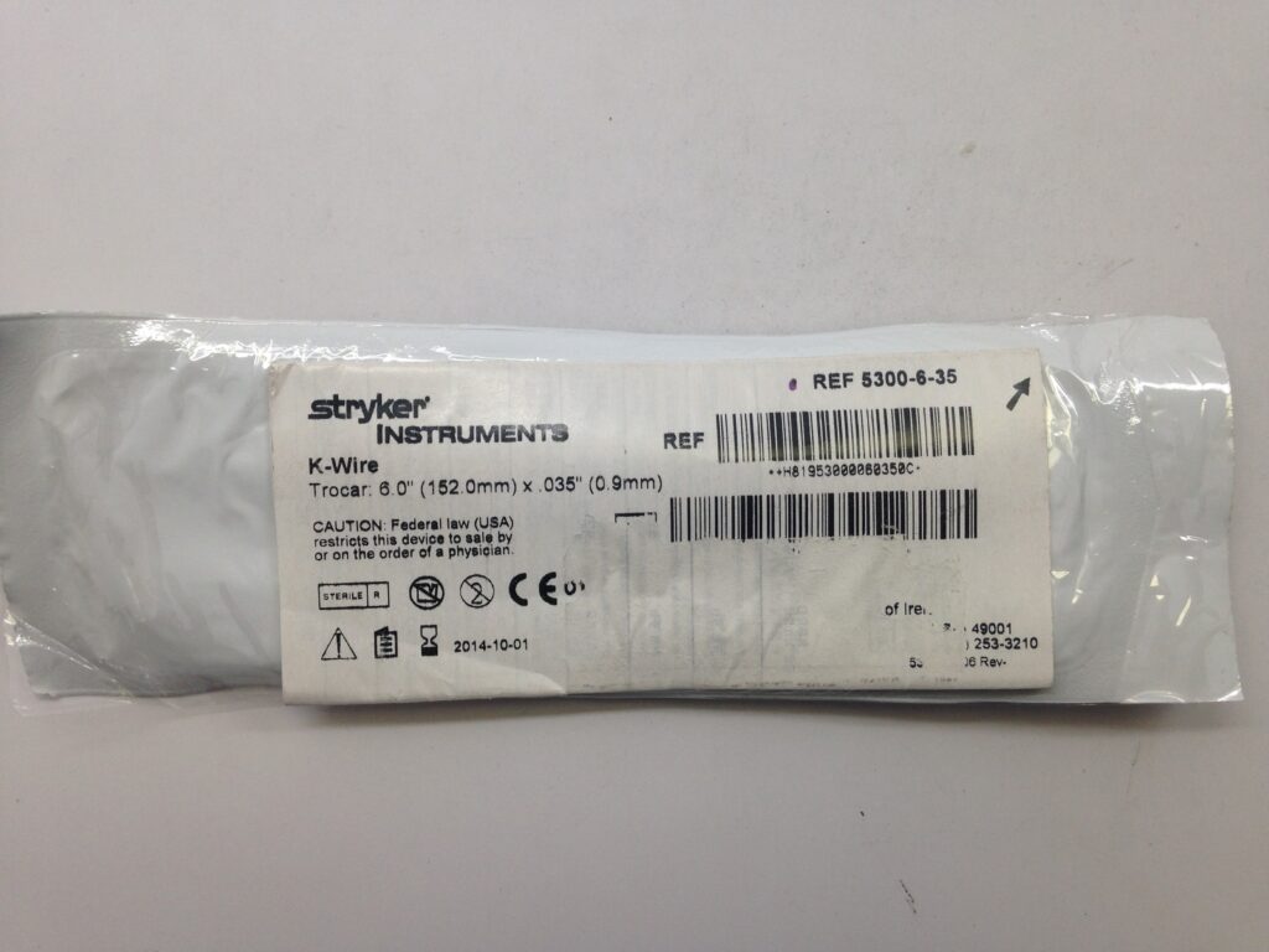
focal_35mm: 33
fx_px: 1210
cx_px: 634
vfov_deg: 42.9
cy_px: 476
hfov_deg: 55.4
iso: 64
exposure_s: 1/60
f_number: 2.4
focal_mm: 4.12
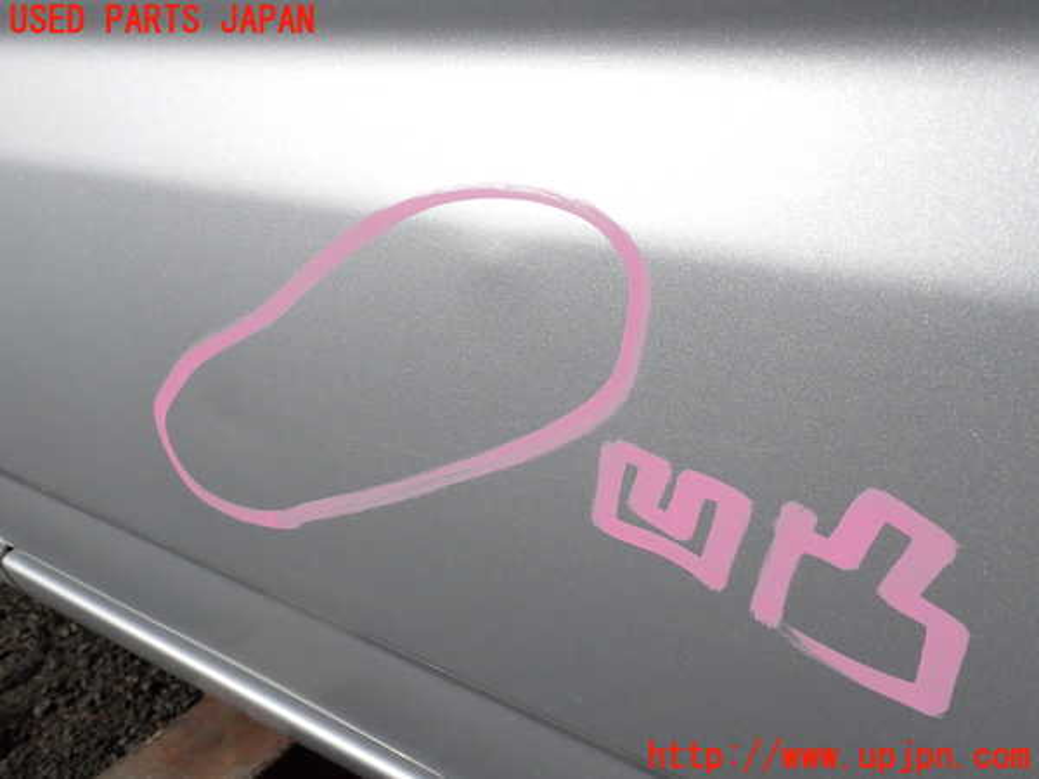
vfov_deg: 46.8
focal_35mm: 30
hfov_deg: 60.0
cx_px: 520
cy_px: 390
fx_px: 900
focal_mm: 5.4
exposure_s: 1/320
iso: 100
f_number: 9
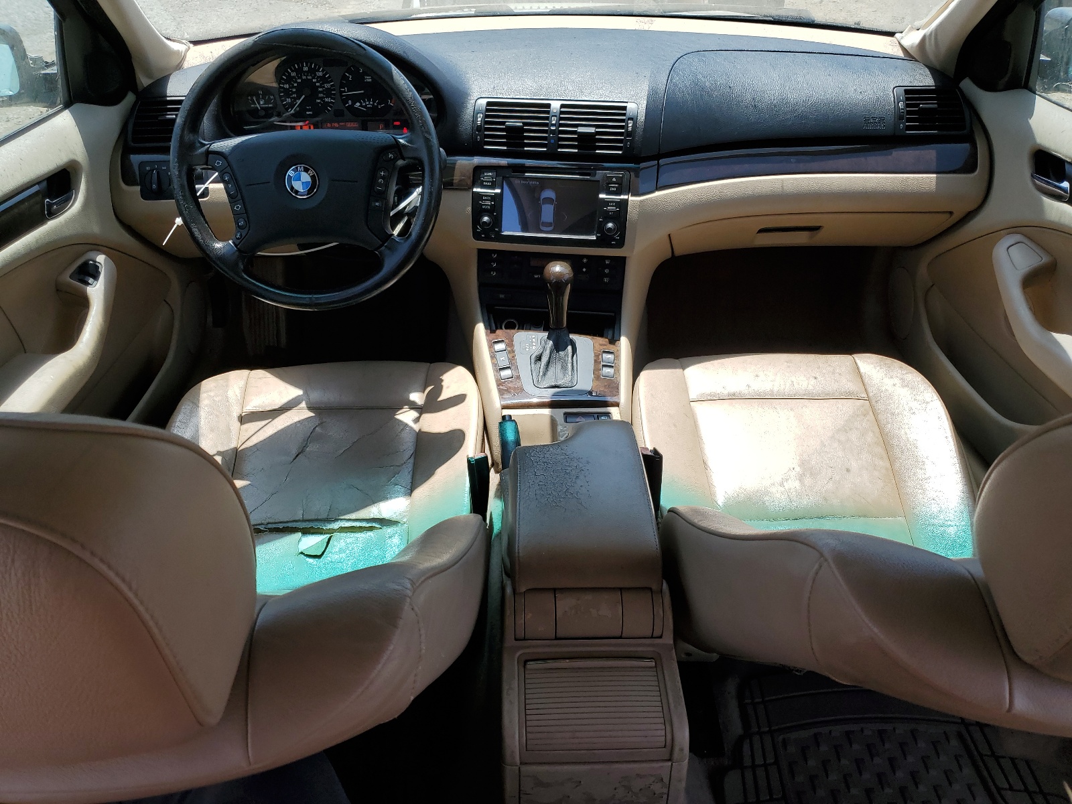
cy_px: 402
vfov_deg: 53.1
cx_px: 536
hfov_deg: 67.3
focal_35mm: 26
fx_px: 805
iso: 50
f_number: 1.5
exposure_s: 1/1429
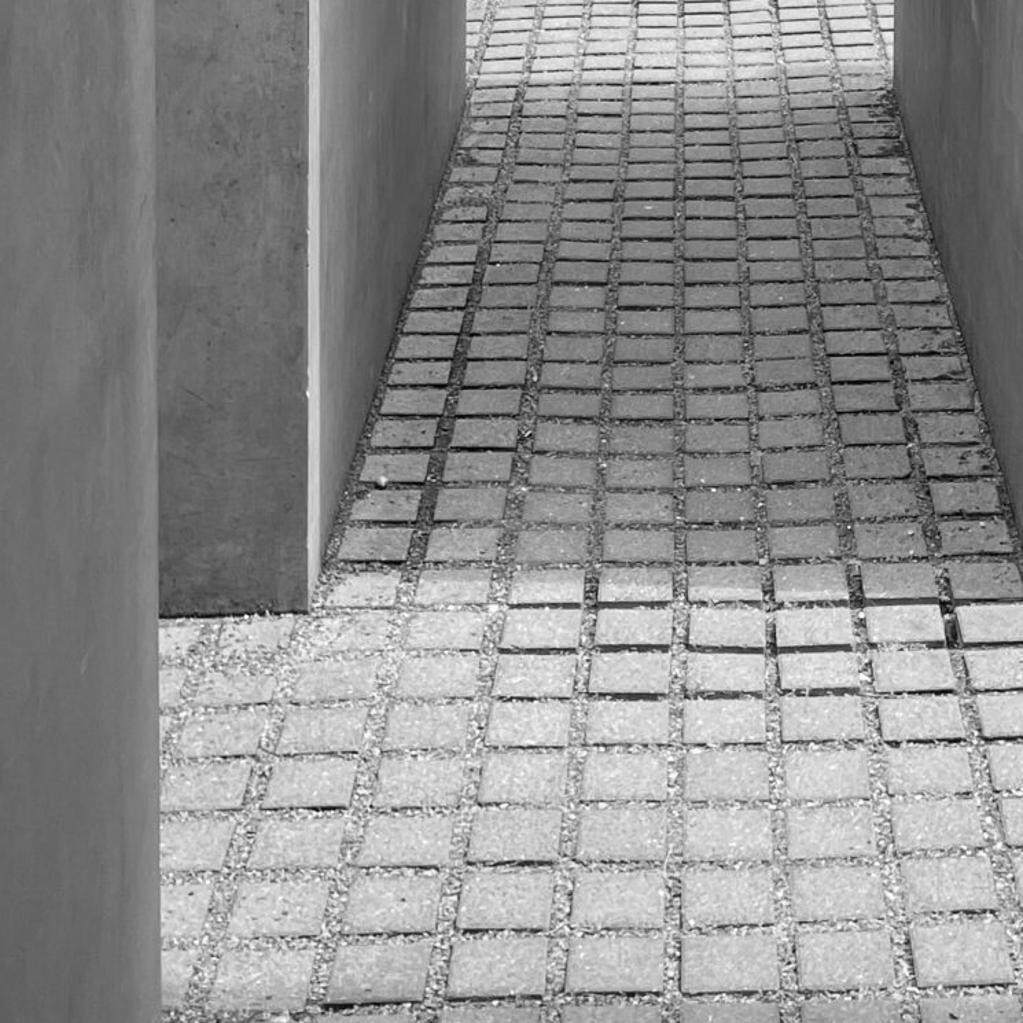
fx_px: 2641
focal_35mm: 79
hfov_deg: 21.7
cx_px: 791
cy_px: -411
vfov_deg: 19.7
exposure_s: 1/807
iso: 32
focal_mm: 4.2
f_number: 1.6
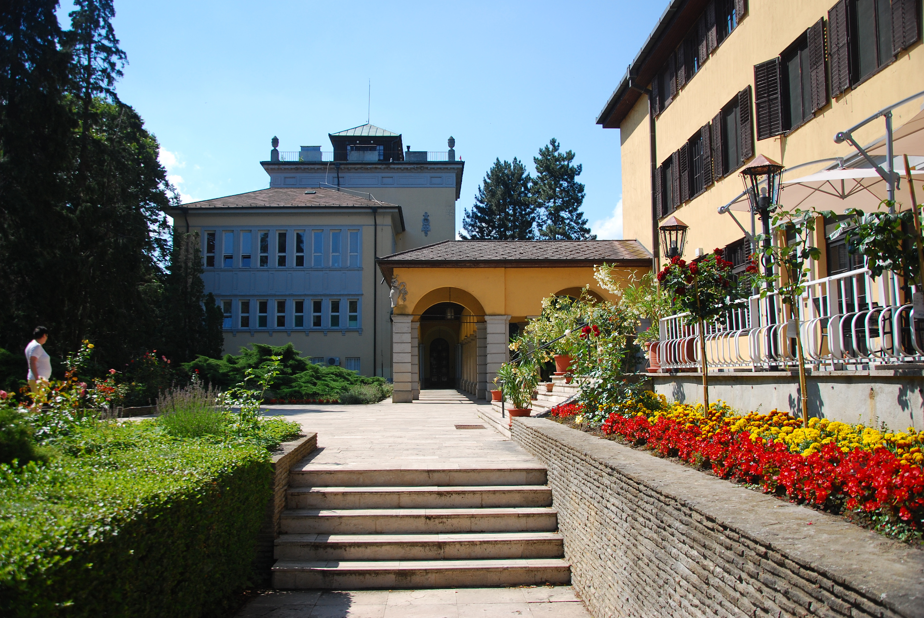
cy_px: 309
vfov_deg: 41.8
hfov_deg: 59.4
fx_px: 809
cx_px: 462
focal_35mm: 32
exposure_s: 1/250
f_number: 5
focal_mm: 21
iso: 160
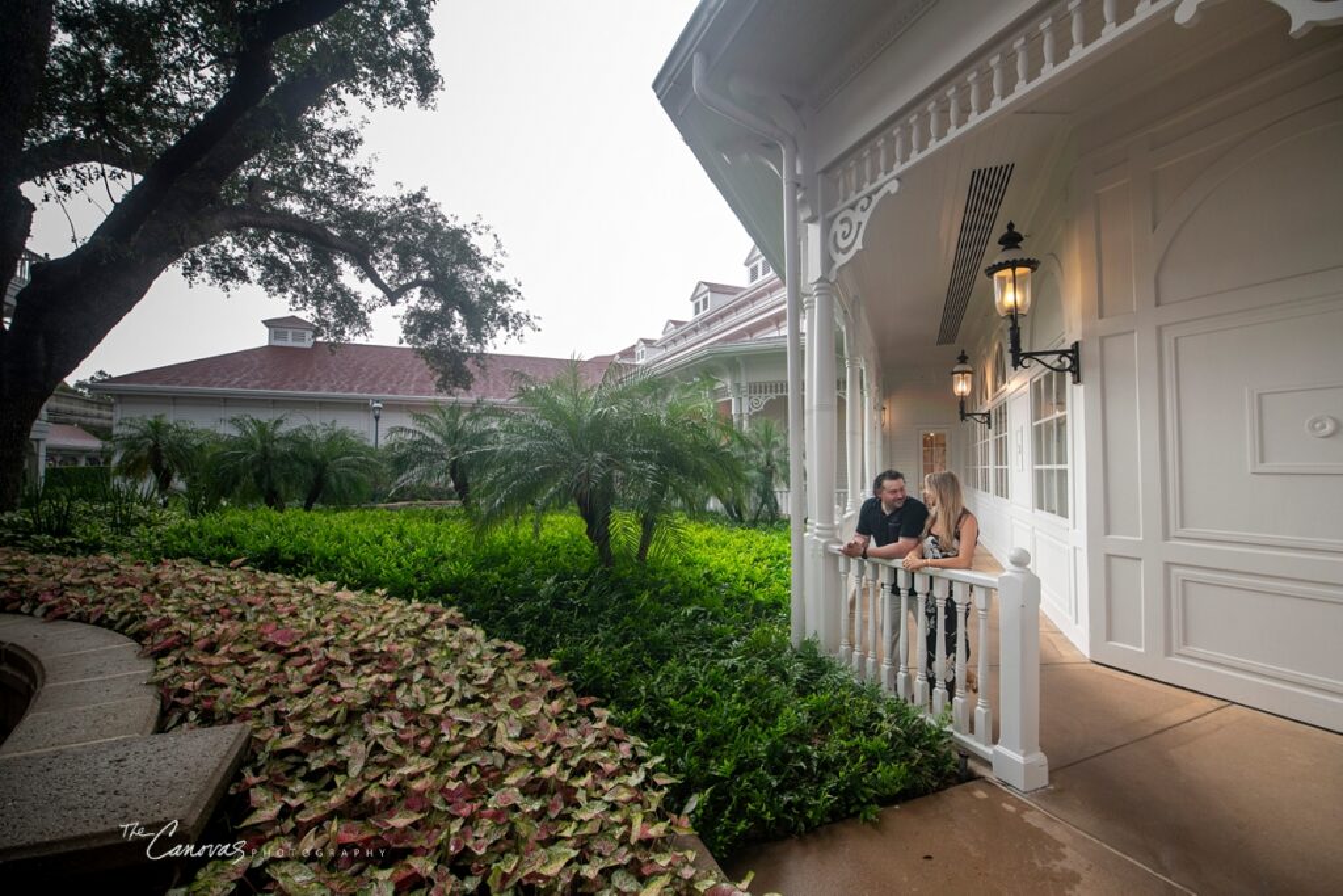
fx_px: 560
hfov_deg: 100.4
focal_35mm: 15
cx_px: 672
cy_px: 448
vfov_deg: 77.3
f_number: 3.2
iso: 560
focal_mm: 15
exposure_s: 1/160
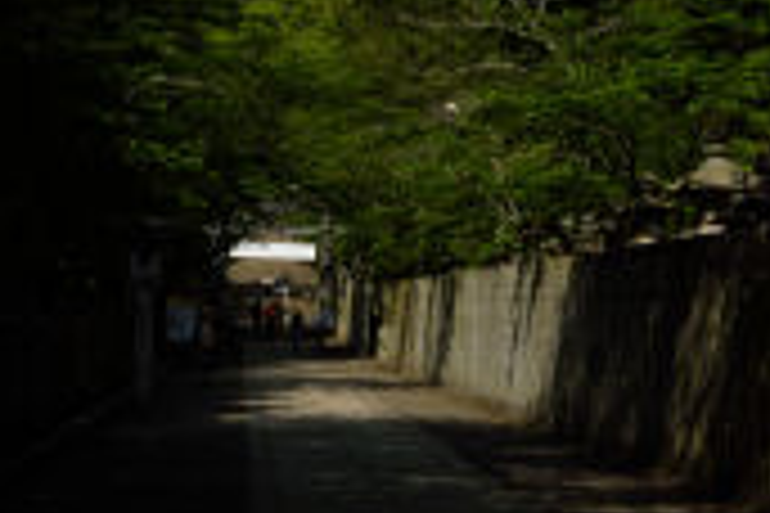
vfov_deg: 16.3
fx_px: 1797
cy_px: 279
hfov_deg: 22.8
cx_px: 851
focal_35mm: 84
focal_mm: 30
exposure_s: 1/90
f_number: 16
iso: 200
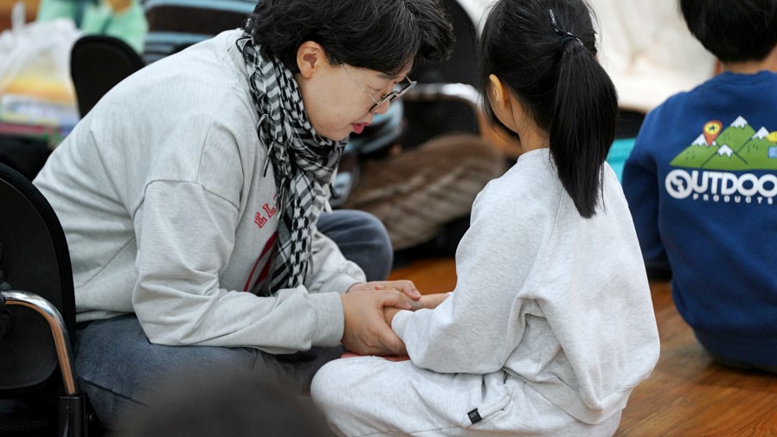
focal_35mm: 210
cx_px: 388
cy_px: 181
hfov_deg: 10.3
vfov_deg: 5.8
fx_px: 4326
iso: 1600
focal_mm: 200
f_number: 3.2
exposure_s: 1/250
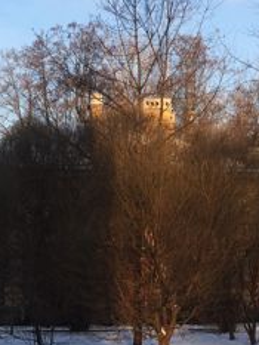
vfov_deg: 17.8
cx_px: 81
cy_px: 393
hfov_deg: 13.9
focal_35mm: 106
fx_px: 1057
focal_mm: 4.15
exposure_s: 1/791
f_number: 2.2
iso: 32
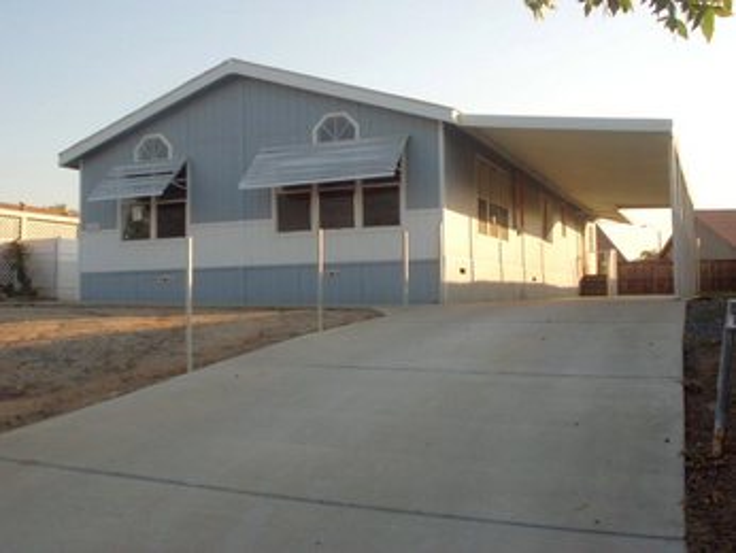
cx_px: 368
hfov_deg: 48.9
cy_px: 276
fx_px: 809
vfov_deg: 37.8
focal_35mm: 38
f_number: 3.9
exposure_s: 1/320
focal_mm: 6.9
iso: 100
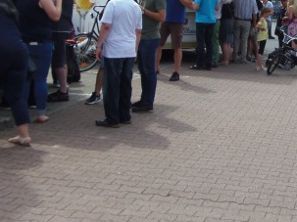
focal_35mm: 74
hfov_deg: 24.9
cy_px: 39
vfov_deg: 19.6
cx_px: 310
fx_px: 635
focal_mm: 6.5
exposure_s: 1/500
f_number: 3.4
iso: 64
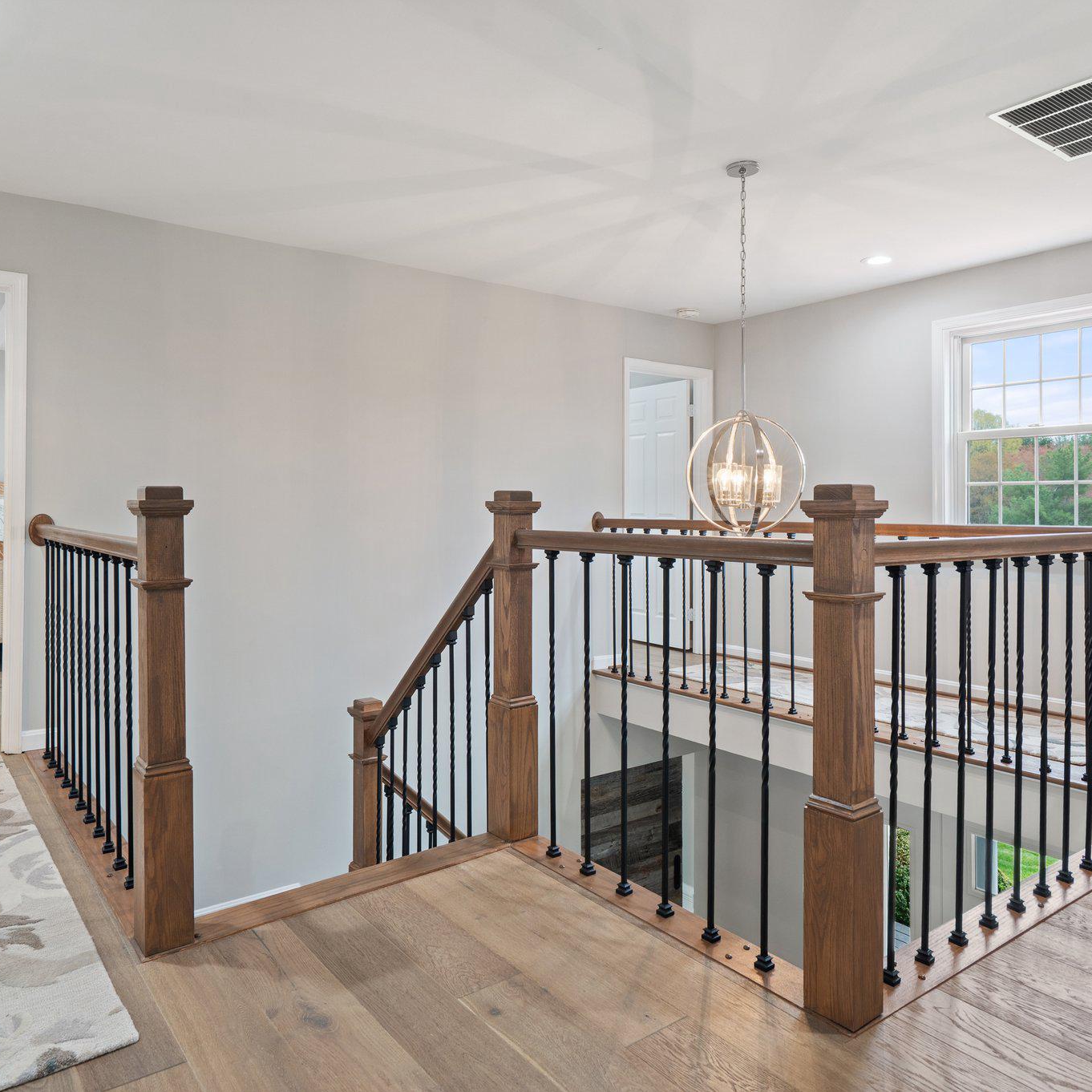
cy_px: 546
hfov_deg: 67.1
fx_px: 821
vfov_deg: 67.3
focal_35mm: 23
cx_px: 501
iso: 500
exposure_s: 1/4
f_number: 8
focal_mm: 18
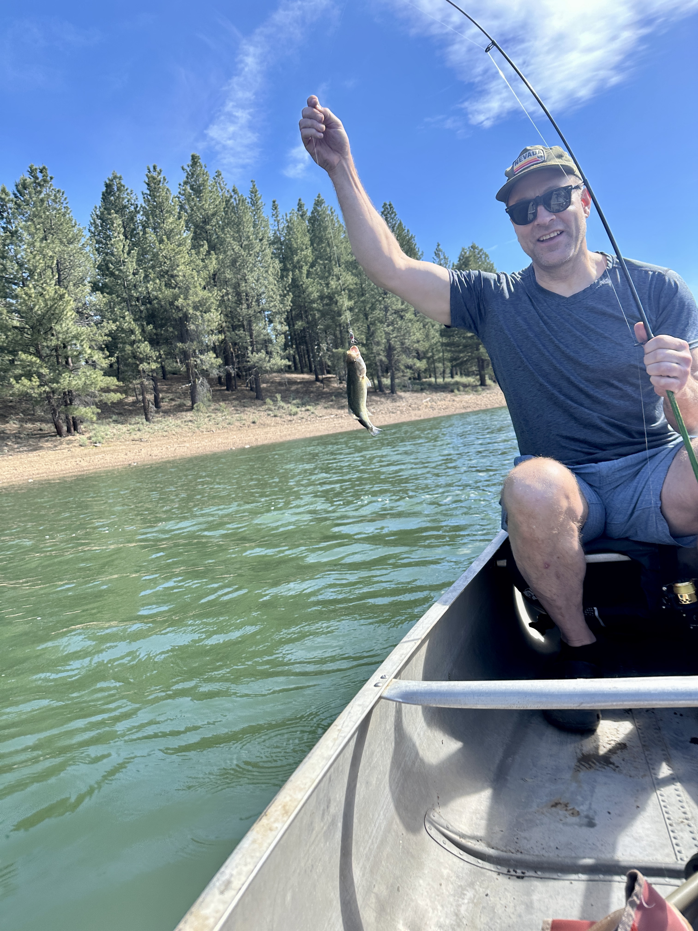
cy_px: 466
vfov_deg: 71.6
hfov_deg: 56.8
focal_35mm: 24
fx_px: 645
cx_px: 349
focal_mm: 6.86
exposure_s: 1/1433
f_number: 1.78
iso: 80
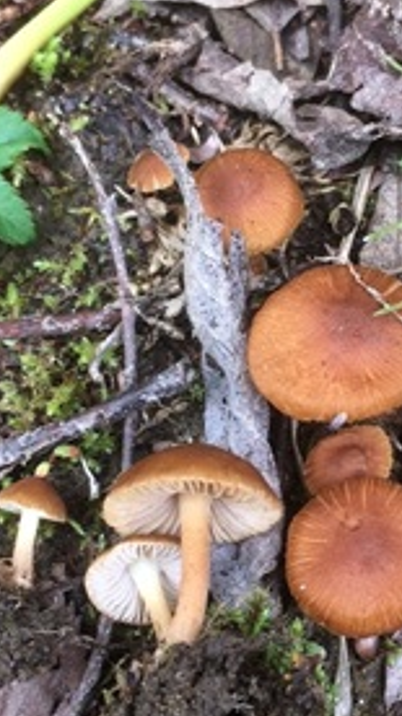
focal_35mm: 61
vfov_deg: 34.4
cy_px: 380
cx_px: 298
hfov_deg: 19.6
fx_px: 1157
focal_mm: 4.15
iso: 32
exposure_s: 1/103
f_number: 2.2
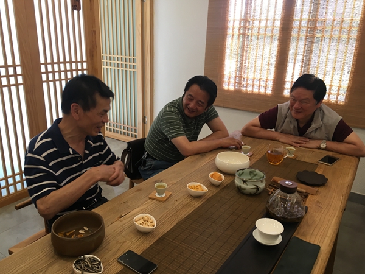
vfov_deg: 48.2
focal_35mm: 29
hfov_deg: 61.7
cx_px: 182
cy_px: 137
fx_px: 306
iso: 64
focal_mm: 4.15
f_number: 2.2
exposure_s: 1/33
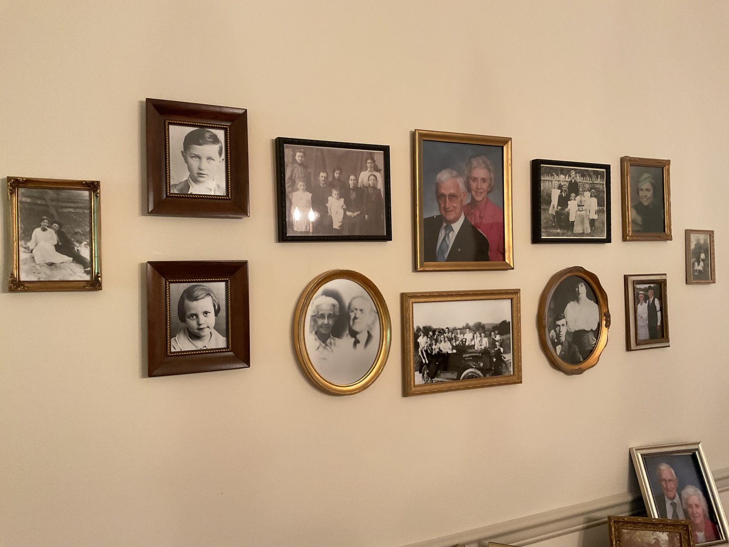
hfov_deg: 61.7
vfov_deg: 48.2
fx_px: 611
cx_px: 364
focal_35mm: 29
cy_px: 274
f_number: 1.8
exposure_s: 1/60
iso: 160
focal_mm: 3
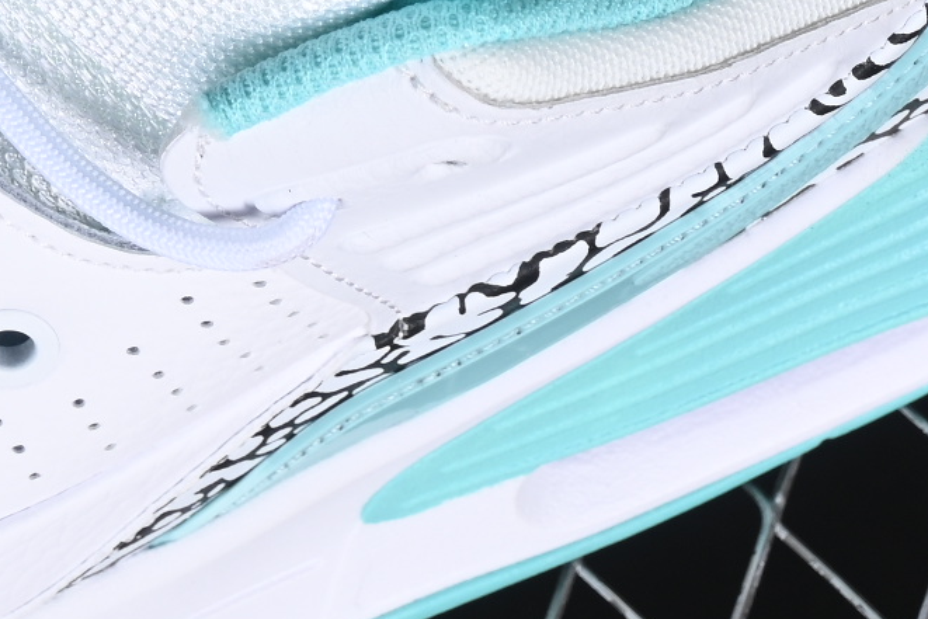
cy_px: -293
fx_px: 8147
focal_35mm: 316
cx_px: -129
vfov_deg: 4.3
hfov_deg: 6.5
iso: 160
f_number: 8
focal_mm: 50
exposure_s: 1/80
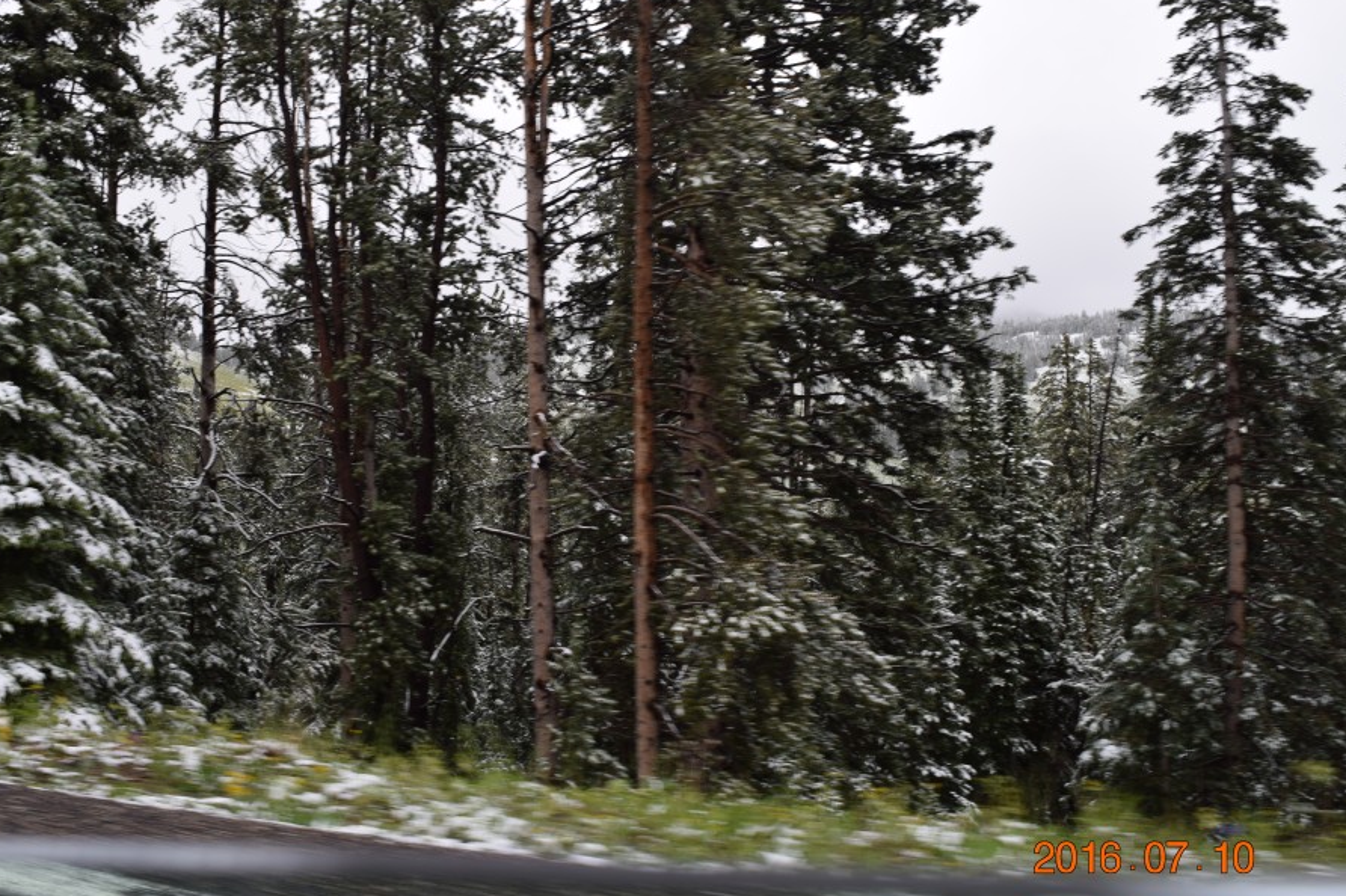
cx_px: 628
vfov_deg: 42.3
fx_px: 1159
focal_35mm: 31
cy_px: 421
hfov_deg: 60.2
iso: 100
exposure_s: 1/200
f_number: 7.1
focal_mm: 18
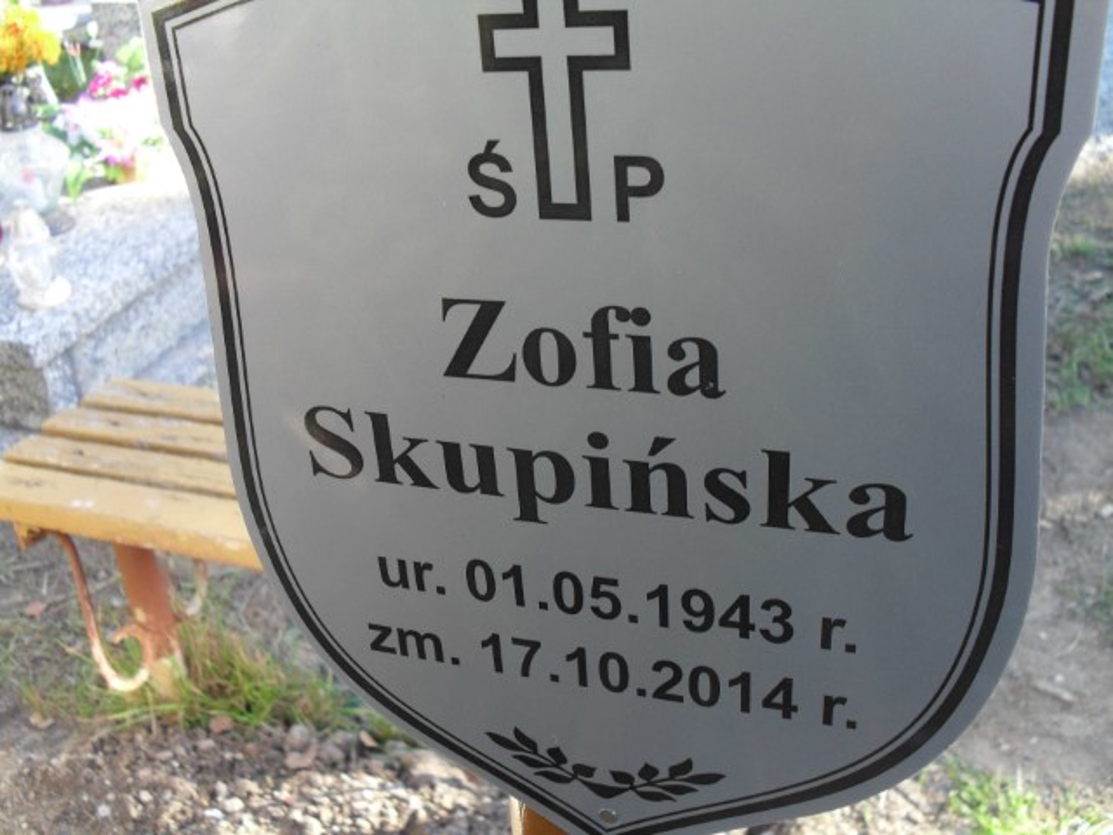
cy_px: 418
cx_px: 556
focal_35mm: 35
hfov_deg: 52.6
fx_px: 1125
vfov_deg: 40.7
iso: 100
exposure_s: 1/90
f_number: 3.2
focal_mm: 6.3
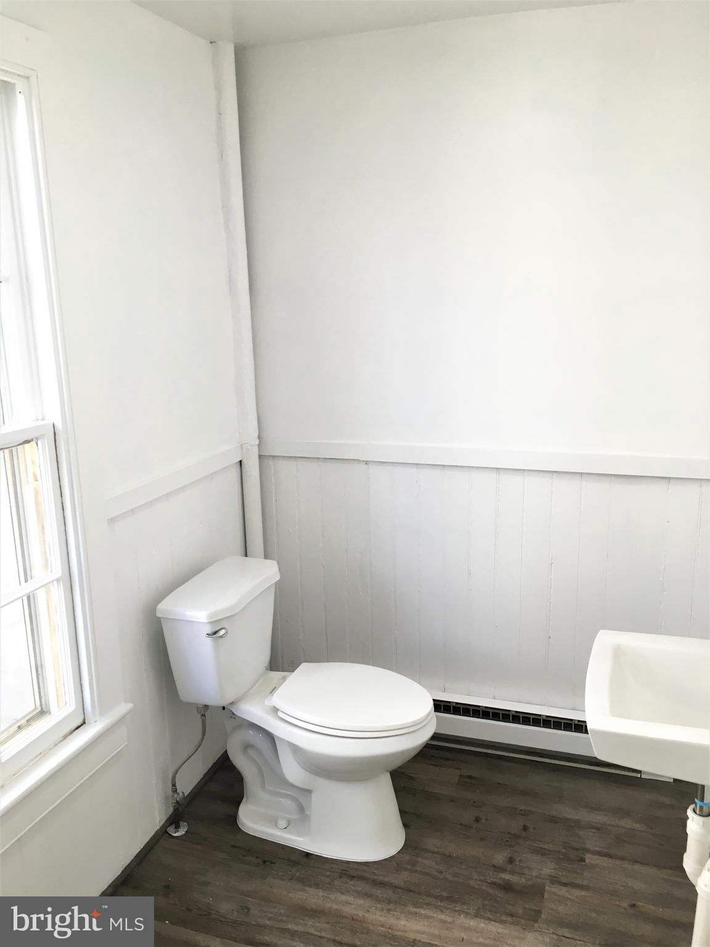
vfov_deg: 61.7
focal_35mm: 29
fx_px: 793
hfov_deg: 48.2
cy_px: 474
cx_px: 355
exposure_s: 1/40
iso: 25
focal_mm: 4.15
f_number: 2.2
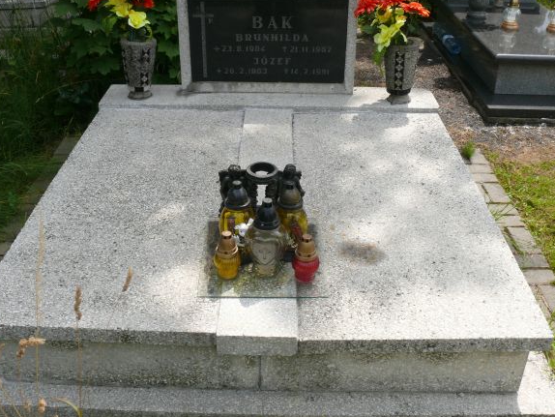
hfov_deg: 47.8
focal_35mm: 39
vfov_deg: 36.8
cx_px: 268
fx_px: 626
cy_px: 204
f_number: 5.6
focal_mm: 7.4
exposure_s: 1/200
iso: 100
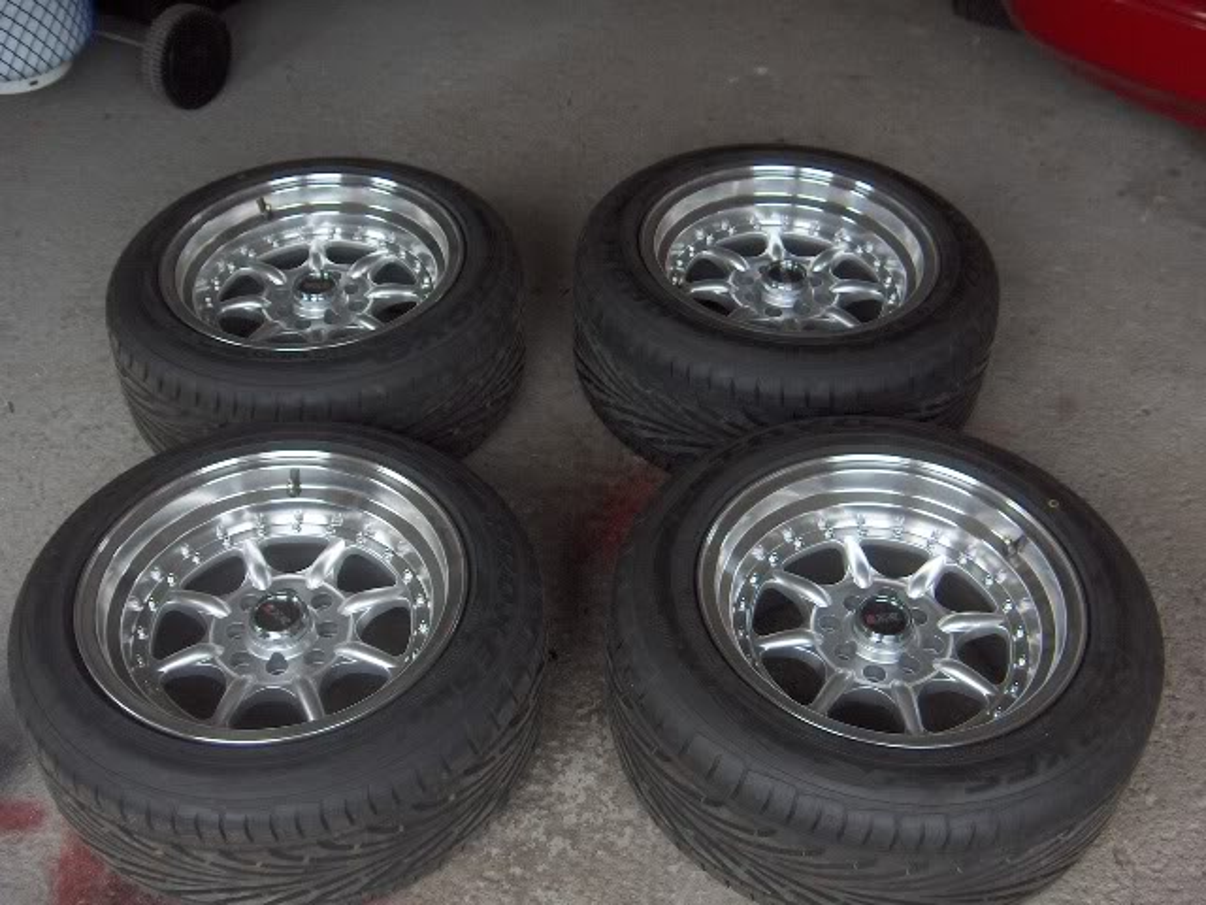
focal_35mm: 39
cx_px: 603
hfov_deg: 47.9
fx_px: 1359
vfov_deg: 36.8
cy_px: 452
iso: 200
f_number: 2.8
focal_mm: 8
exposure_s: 1/175
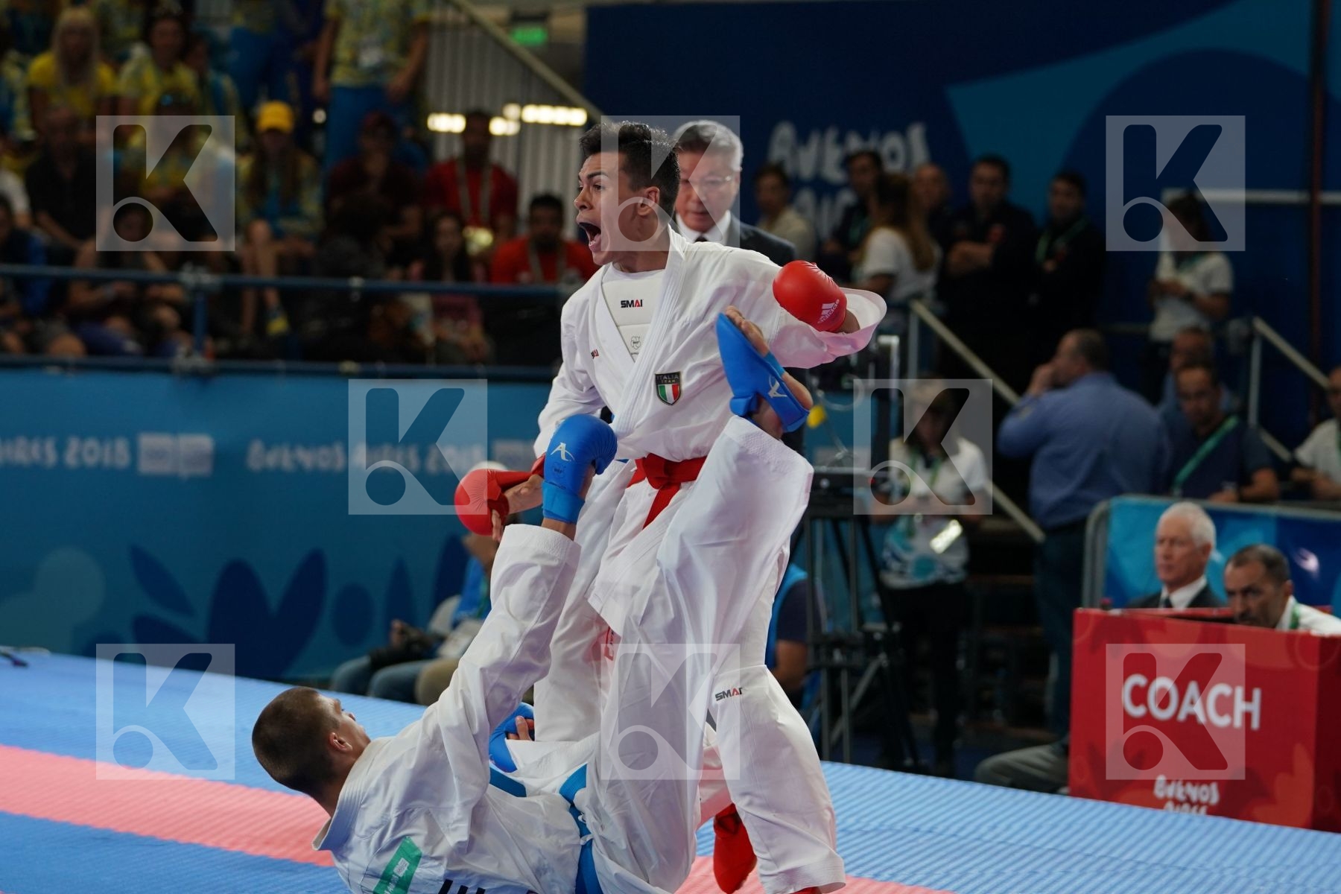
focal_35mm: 153
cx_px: 670
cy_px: 447
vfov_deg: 9.0
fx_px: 5699
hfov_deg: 13.4
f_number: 2.8
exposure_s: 1/1000
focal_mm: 102
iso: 1000
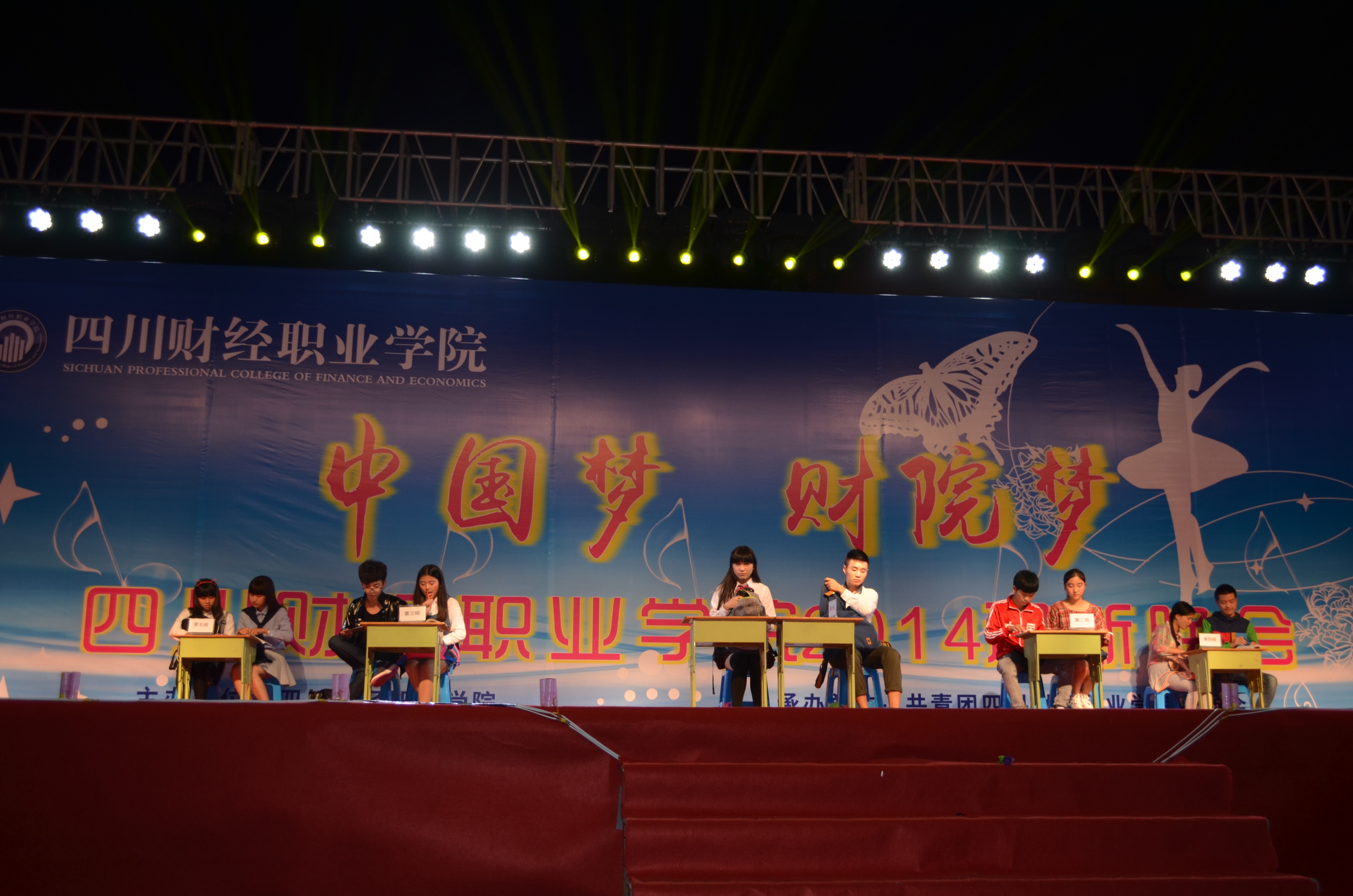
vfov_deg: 36.7
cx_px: 676
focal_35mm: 36
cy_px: 448
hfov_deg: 53.2
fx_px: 1350
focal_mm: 24
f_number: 4
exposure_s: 1/125
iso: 220
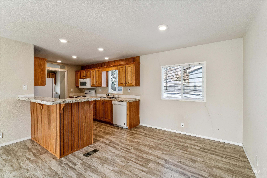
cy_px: 89
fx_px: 119
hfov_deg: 96.7
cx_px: 134
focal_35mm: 16
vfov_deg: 73.7
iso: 400
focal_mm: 16
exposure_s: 1/30
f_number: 13
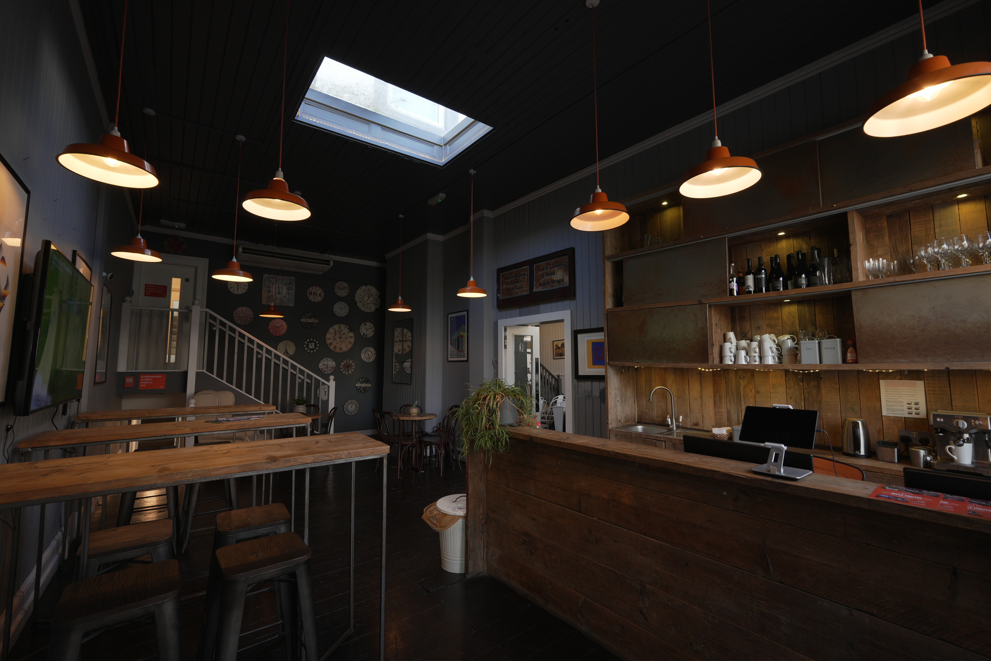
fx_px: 434
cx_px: 496
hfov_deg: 97.6
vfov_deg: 74.6
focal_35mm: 16
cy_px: 330
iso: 200
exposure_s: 1/40
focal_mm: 10.5
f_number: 4
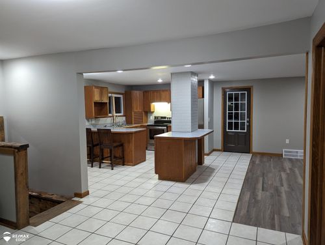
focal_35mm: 24
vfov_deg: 56.9
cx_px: 162
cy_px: 122
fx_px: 226
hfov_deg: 71.5
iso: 130
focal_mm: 6.81
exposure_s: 1/30
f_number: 1.85
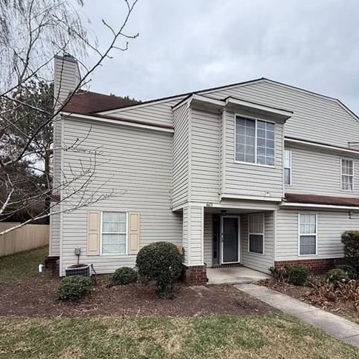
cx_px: 181
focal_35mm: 17
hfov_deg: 84.0
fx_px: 199
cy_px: 226
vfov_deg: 82.3
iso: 50
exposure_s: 1/405
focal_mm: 2.22
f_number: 2.2
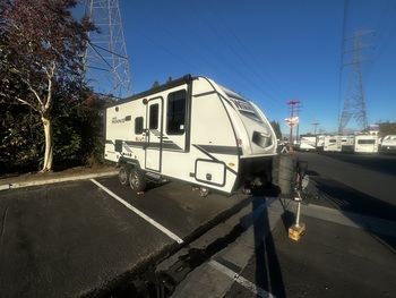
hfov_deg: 102.0
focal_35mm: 14
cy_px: 149
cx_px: 198
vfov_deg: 85.7
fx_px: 160
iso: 50
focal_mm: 2.22
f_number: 2.2
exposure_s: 1/3401
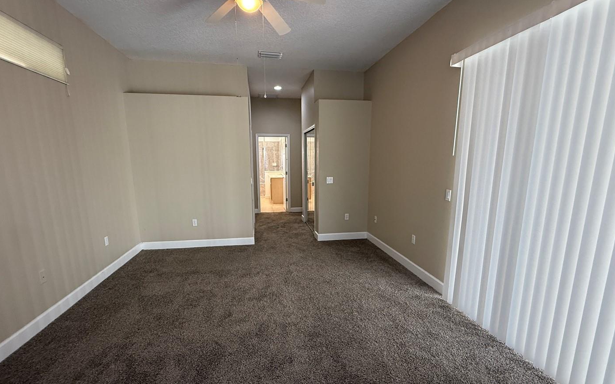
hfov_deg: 94.4
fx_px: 285
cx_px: 308
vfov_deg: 67.8
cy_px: 213
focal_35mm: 17
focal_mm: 2.22
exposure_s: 1/60
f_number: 2.2
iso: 250
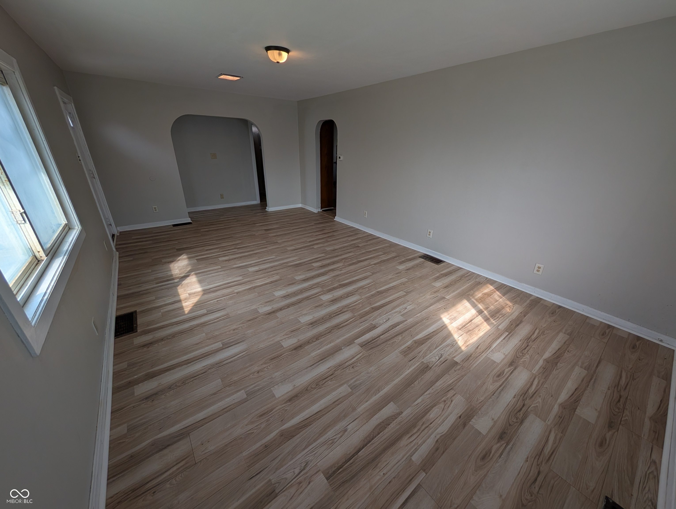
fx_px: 235
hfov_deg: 110.5
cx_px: 338
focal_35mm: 12
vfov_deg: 94.6
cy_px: 254
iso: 50
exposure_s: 1/393
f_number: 1.7
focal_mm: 2.02
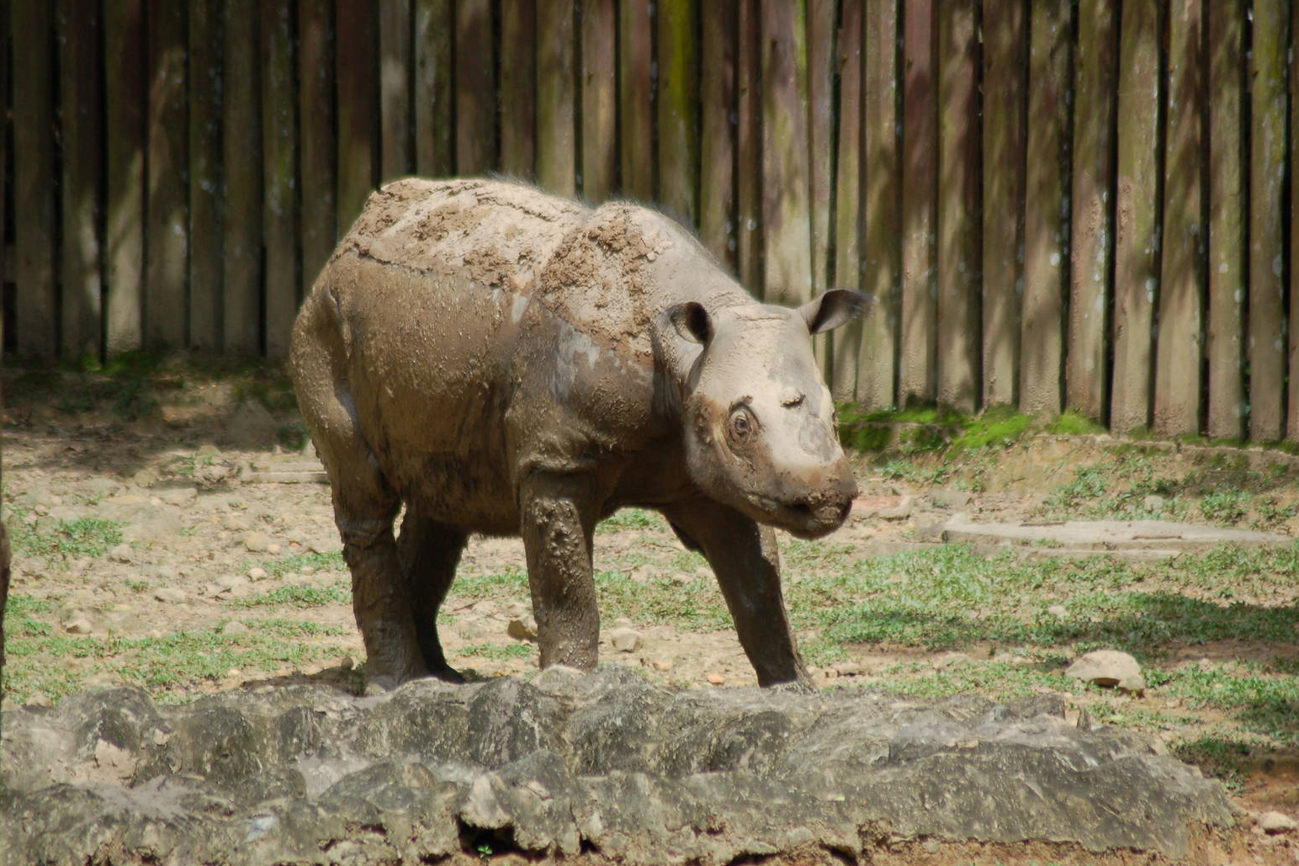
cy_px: 424
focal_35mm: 466
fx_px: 16812
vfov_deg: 2.9
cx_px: 639
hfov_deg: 4.4
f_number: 5.6
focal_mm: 300
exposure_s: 1/1000
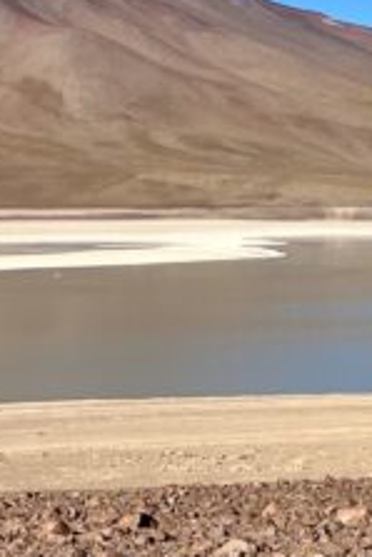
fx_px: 1872
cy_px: -137
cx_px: 372
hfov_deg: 11.2
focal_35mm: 121
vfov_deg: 16.1
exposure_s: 1/5587
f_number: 1.5
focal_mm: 5.7
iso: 50
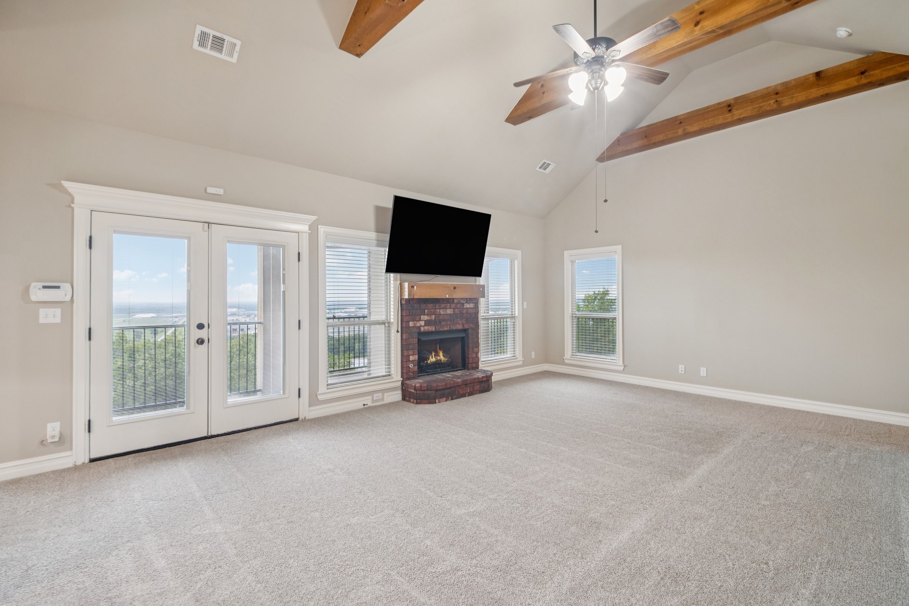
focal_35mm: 15
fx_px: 379
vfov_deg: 77.3
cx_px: 480
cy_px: 308
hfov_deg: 100.3
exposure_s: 1/8
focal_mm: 14
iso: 640
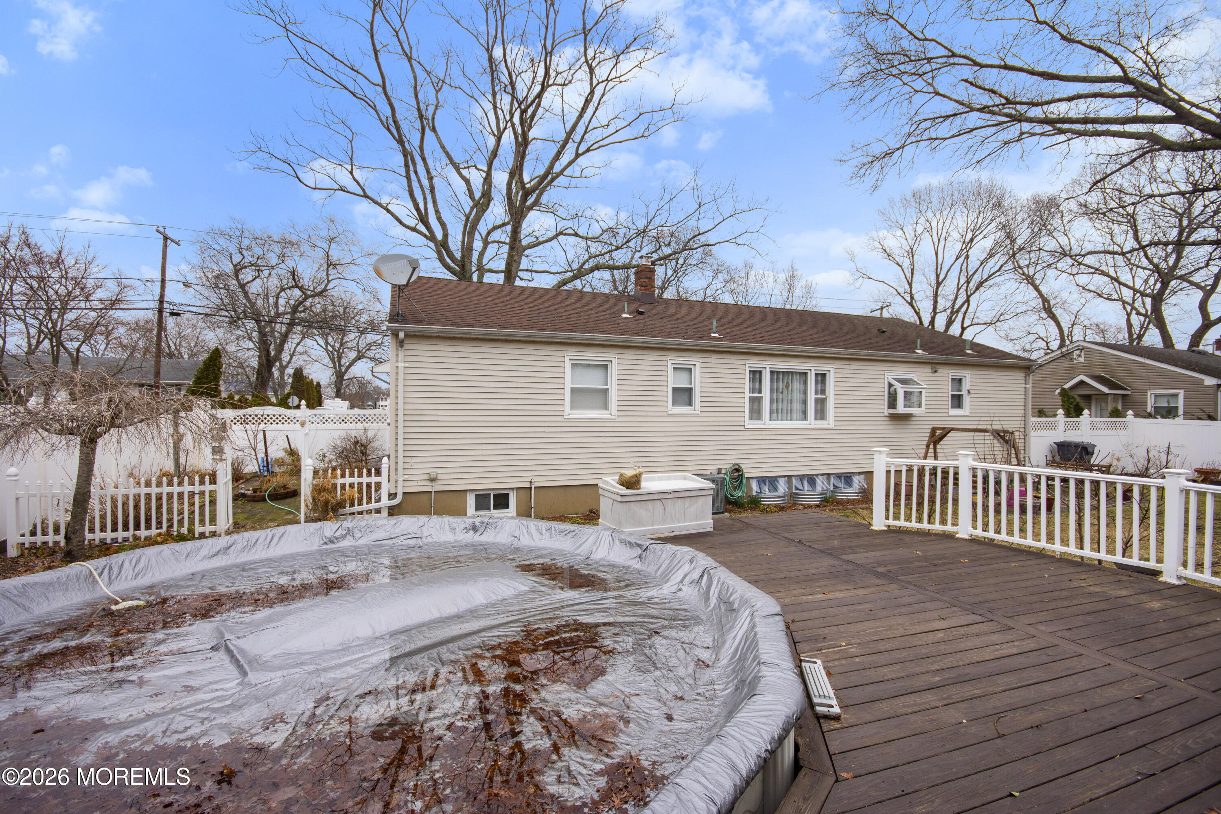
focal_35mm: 15
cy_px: 407
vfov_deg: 77.3
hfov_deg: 100.4
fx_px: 509
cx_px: 610
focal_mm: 10
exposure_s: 1/320
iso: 250
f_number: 8
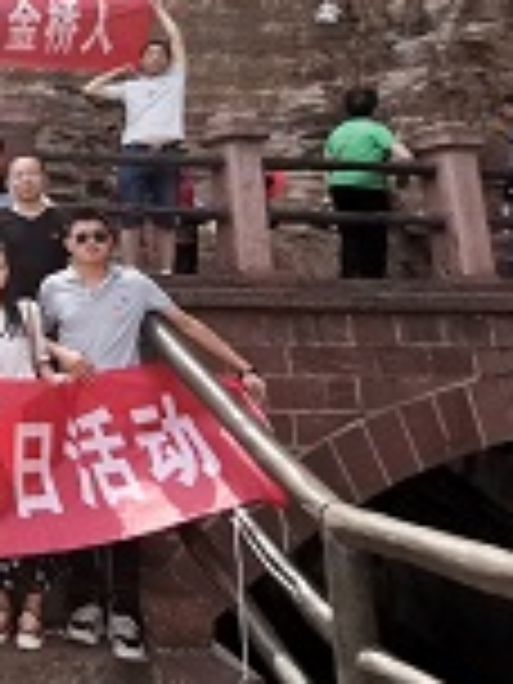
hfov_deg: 28.1
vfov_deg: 47.5
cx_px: -216
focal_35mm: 38
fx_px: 751
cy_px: 187
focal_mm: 2.35
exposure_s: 1/459
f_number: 2.2
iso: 50
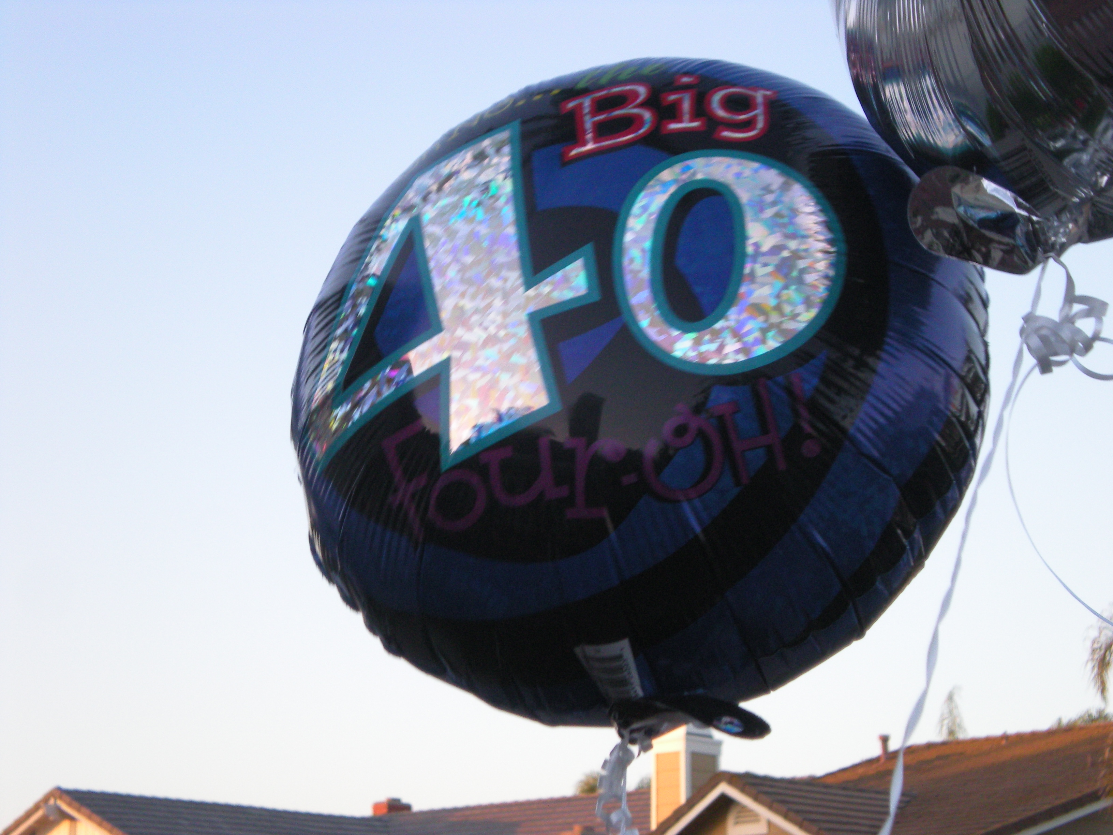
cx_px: 556
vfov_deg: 17.0
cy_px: 418
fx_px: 2797
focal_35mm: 87
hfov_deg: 22.5
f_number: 5.1
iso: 200
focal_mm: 14.3
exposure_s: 1/105
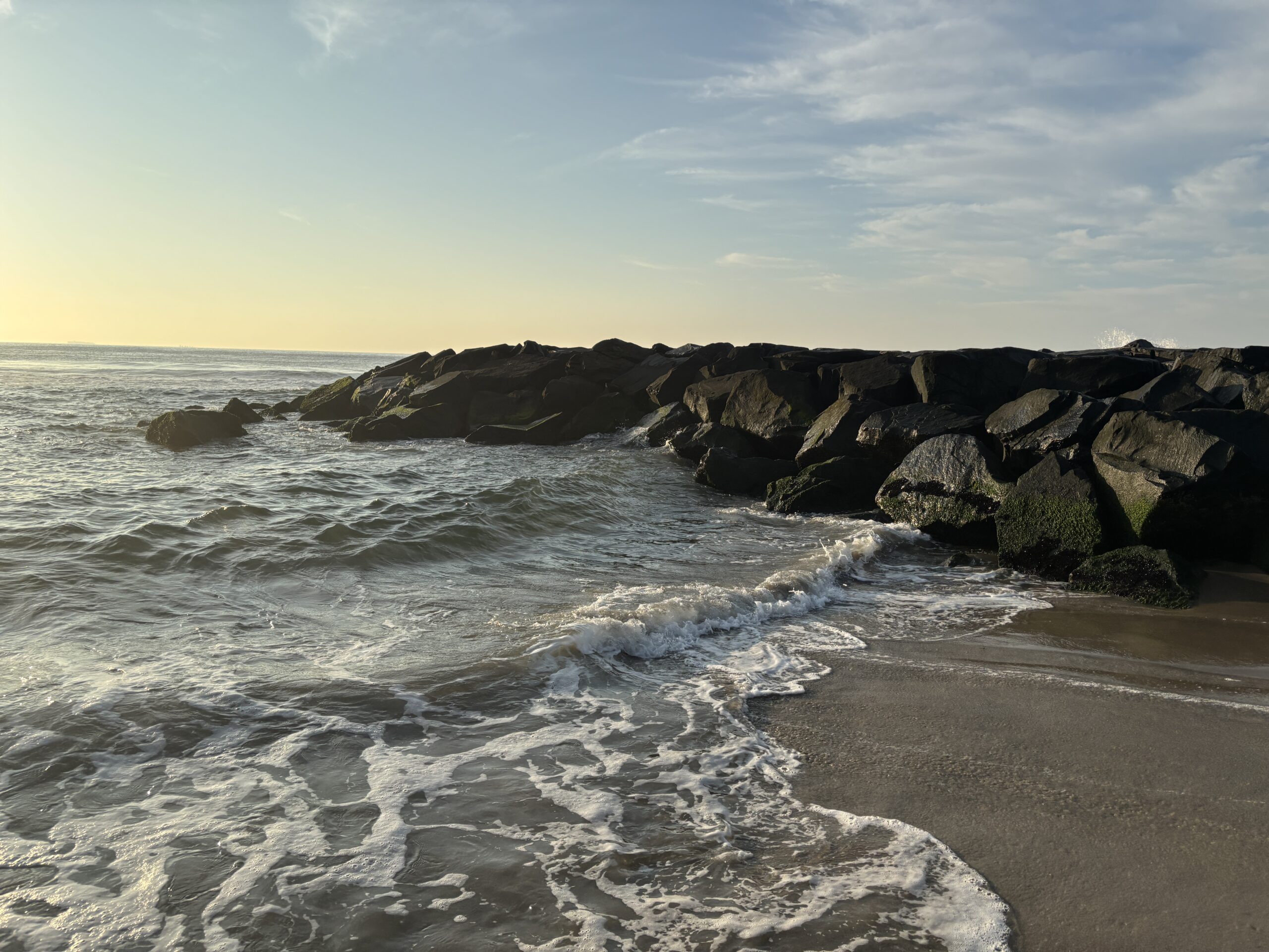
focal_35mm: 26
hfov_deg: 67.3
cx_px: 634
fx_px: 953
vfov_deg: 53.1
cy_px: 476
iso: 50
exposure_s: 1/4425
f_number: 1.6
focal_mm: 5.96
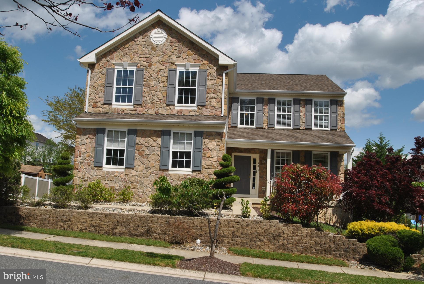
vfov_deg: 37.0
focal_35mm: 36
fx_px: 425
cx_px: 212
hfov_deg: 53.1
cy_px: 142
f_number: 11
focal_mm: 24
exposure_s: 1/200
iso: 100
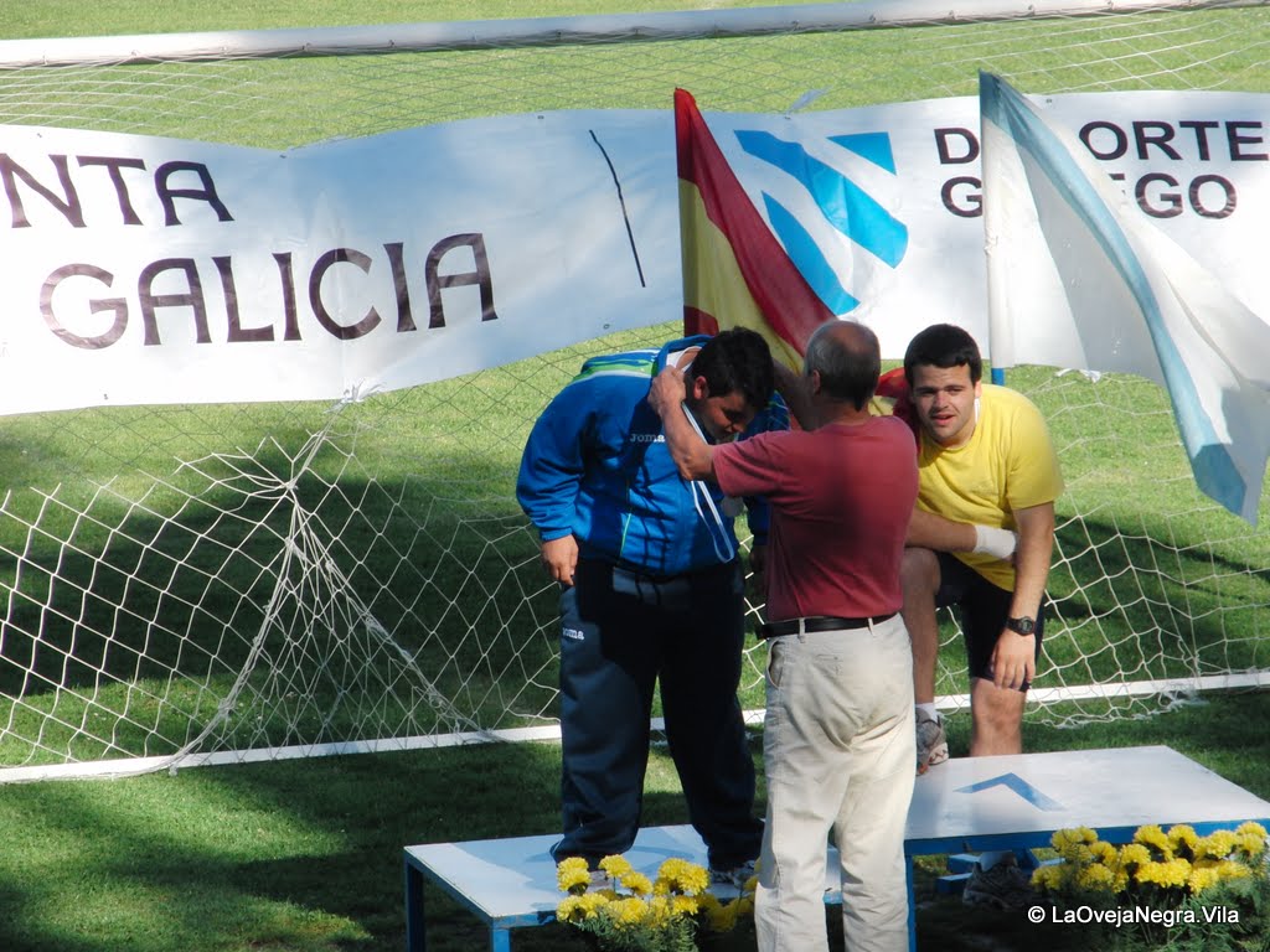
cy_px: 476
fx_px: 9209
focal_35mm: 251
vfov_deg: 5.9
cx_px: 635
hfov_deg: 7.9
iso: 100
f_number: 6.3
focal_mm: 44.4
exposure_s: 1/320
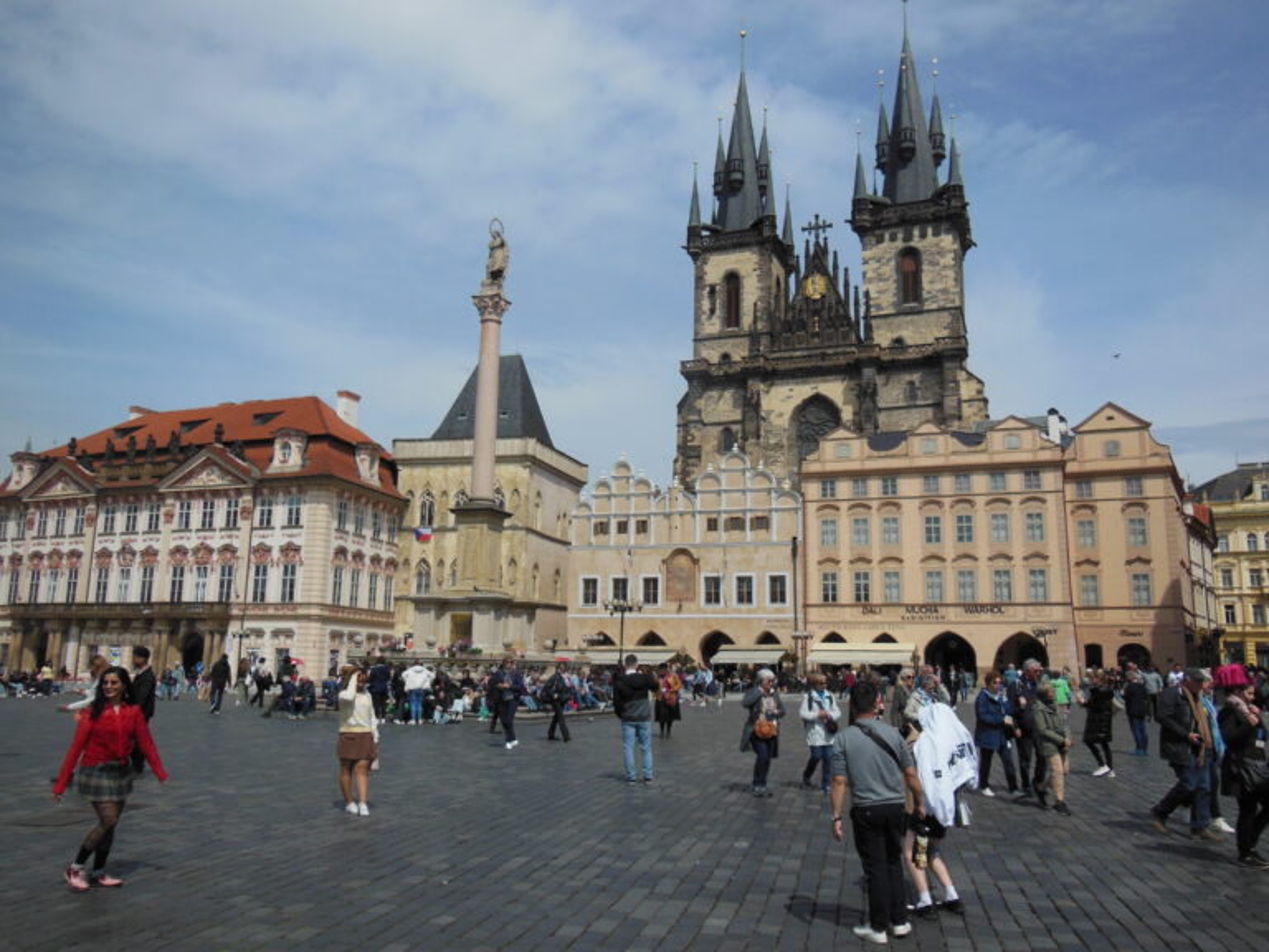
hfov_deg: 61.7
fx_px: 1063
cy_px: 476
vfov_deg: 48.2
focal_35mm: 29
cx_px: 634
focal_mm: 5.2
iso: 125
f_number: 7.4
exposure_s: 1/640
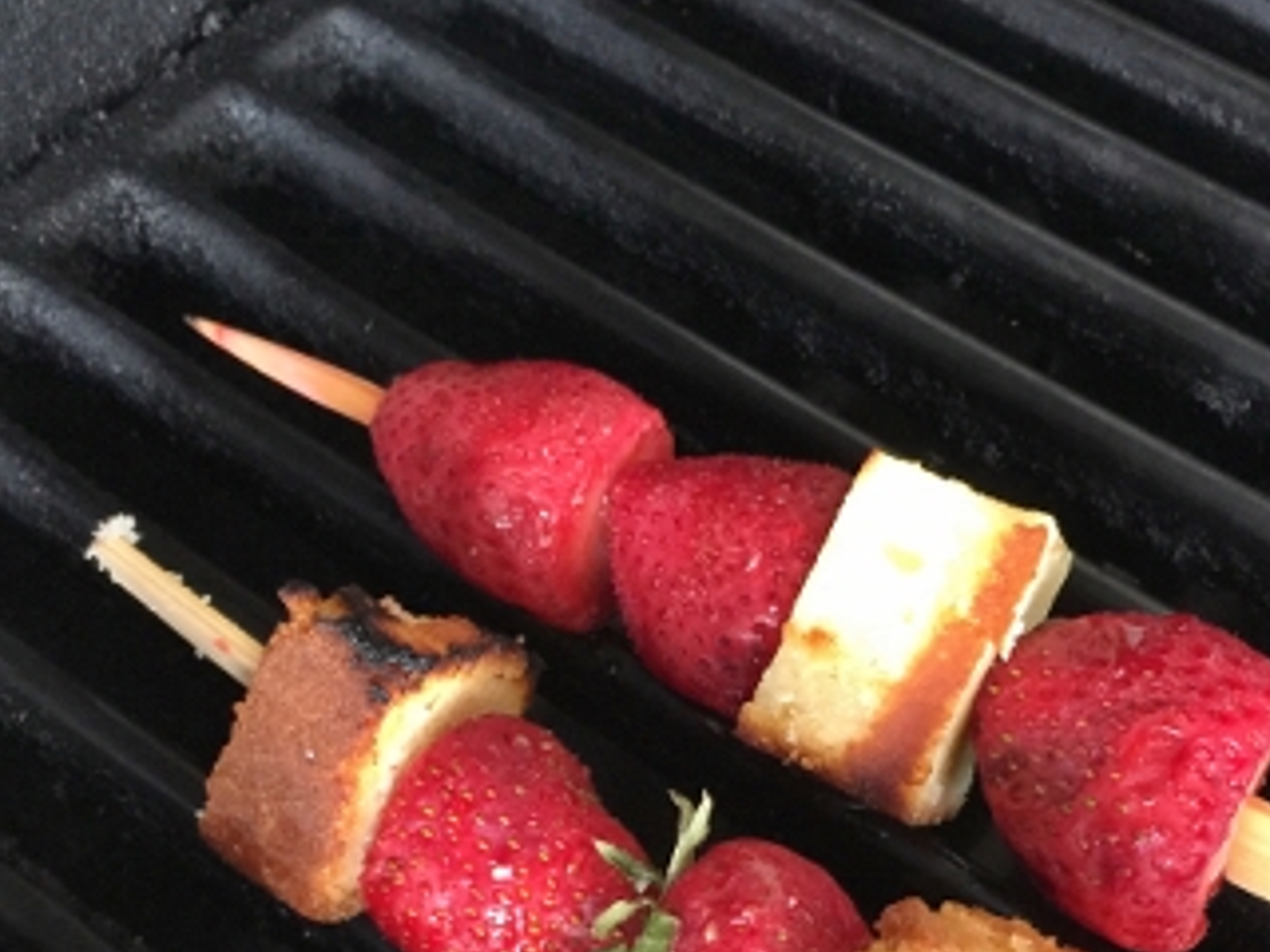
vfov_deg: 24.2
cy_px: 932
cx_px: 659
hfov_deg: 33.2
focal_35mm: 58
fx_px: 2128
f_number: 2.2
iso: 100
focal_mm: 4.15
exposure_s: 1/15
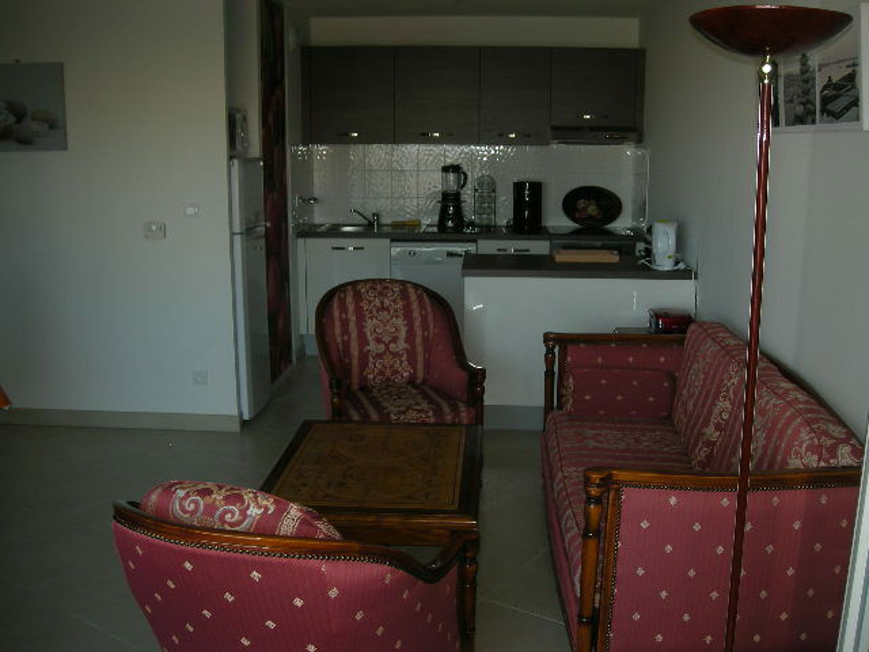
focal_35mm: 35
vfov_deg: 40.7
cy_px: 326
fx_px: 879
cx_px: 434
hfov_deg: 52.6
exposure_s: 1/60
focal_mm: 5.7
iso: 50
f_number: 2.8
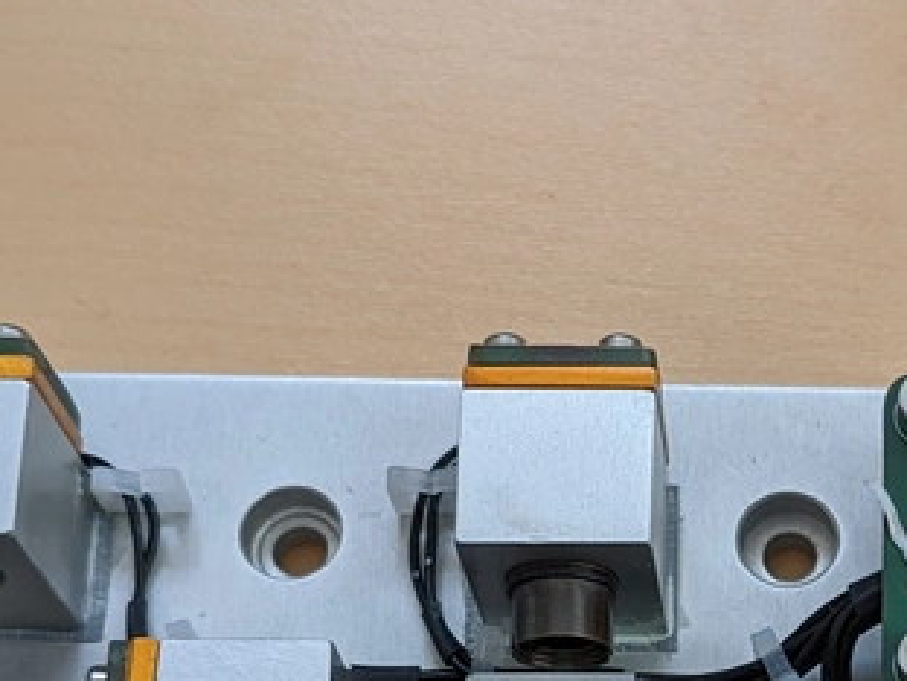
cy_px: 739
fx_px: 2725
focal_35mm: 104
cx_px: 860
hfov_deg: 18.5
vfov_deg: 13.9
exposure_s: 1/215
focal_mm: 4.38
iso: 48
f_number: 1.73
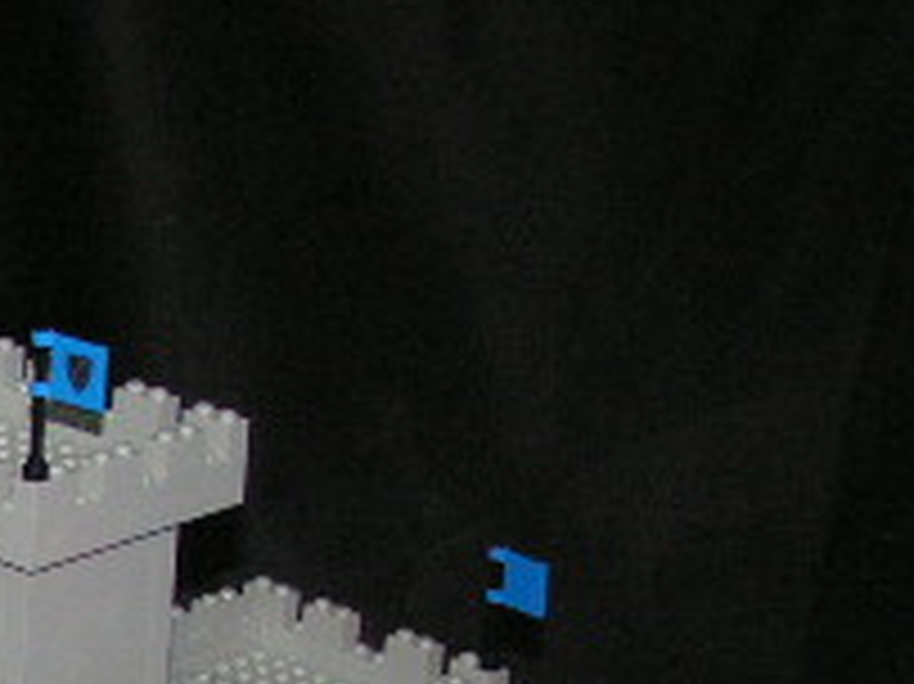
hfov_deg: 13.5
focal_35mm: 139
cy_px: 1044
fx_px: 3668
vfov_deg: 10.3
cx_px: -405
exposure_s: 1/50
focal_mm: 7.4
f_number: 2.8
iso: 200
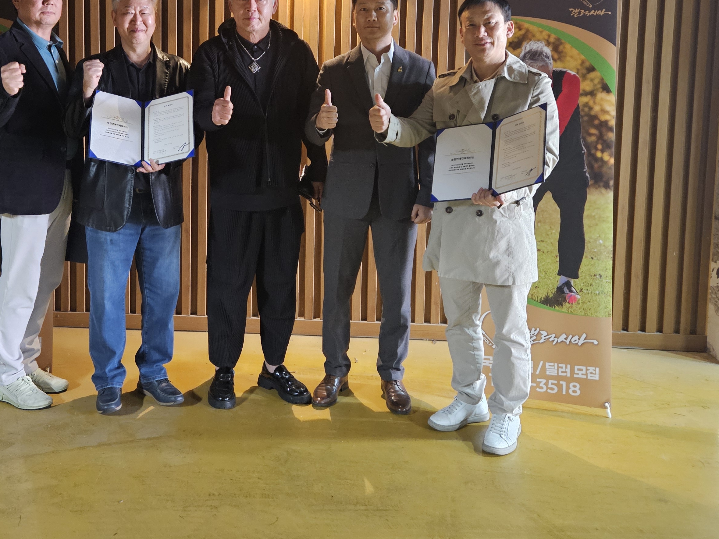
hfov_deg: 47.1
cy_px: 119
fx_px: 810
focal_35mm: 39
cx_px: 242
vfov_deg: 35.8
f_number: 1.8
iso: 800
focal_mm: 5.4
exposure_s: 1/24
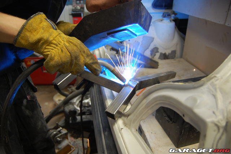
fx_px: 173
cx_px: 116
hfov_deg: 67.4
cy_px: 77
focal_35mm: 27
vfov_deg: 47.9
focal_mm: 18
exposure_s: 1/30
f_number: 3.5
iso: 400
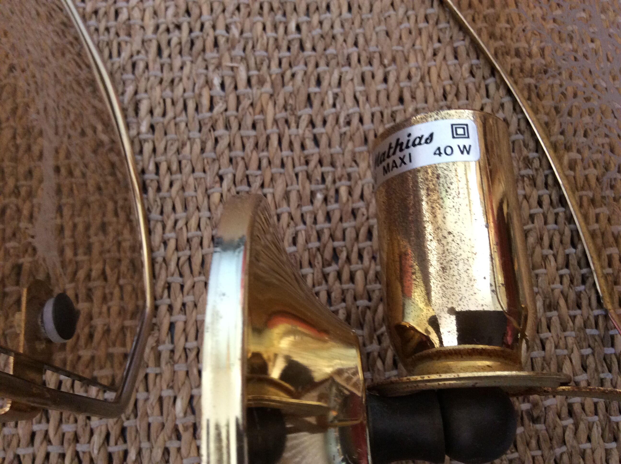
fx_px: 573
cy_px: 232
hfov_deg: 56.9
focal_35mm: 32
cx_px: 310
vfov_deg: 44.1
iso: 125
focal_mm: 3.3
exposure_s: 1/25
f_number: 2.4
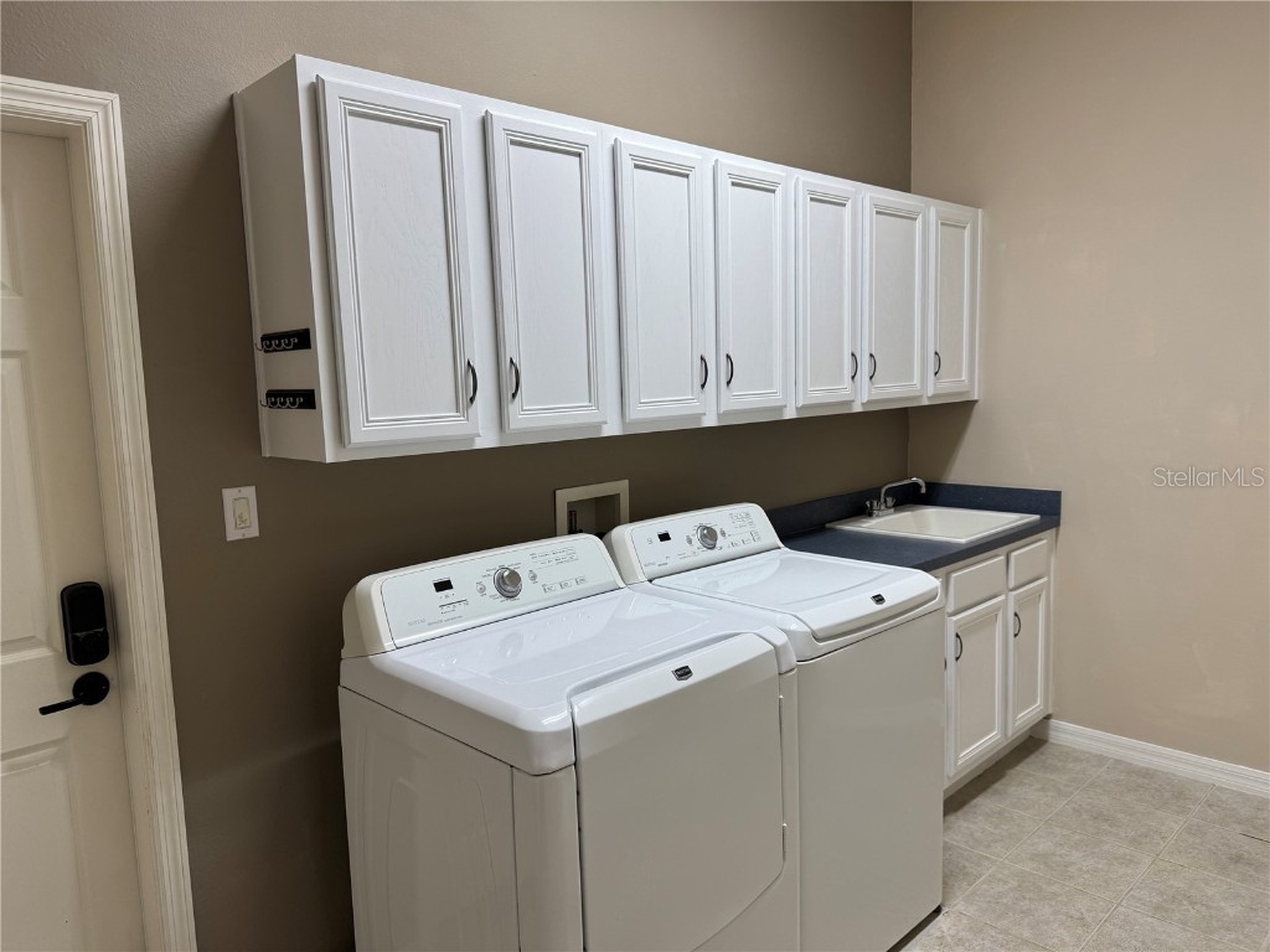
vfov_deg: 56.8
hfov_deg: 71.6
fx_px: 881
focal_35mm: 24
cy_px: 476
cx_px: 635
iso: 80
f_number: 1.78
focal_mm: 6.76
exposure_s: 1/120
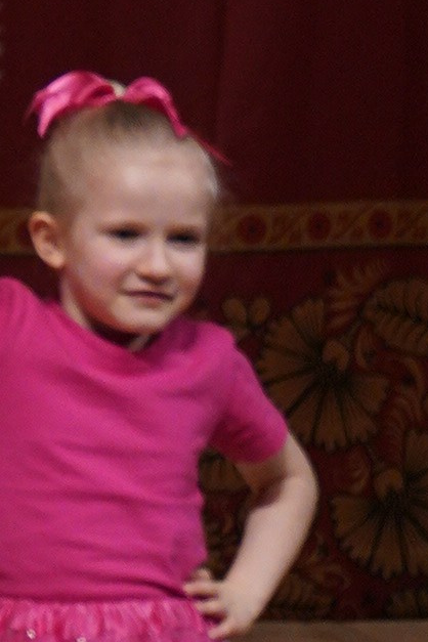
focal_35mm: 1344
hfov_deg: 1.0
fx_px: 23966
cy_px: 94
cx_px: -590
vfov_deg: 1.5
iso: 1600
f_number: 2.8
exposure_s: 1/400
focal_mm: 180
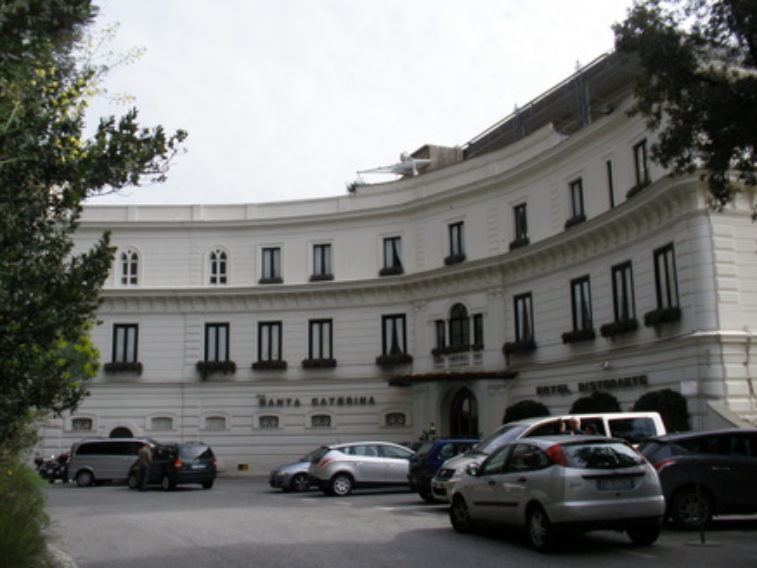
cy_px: 285
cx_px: 378
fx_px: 831
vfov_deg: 37.7
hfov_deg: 49.0
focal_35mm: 38
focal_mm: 6.6
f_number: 10
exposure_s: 1/125
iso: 64
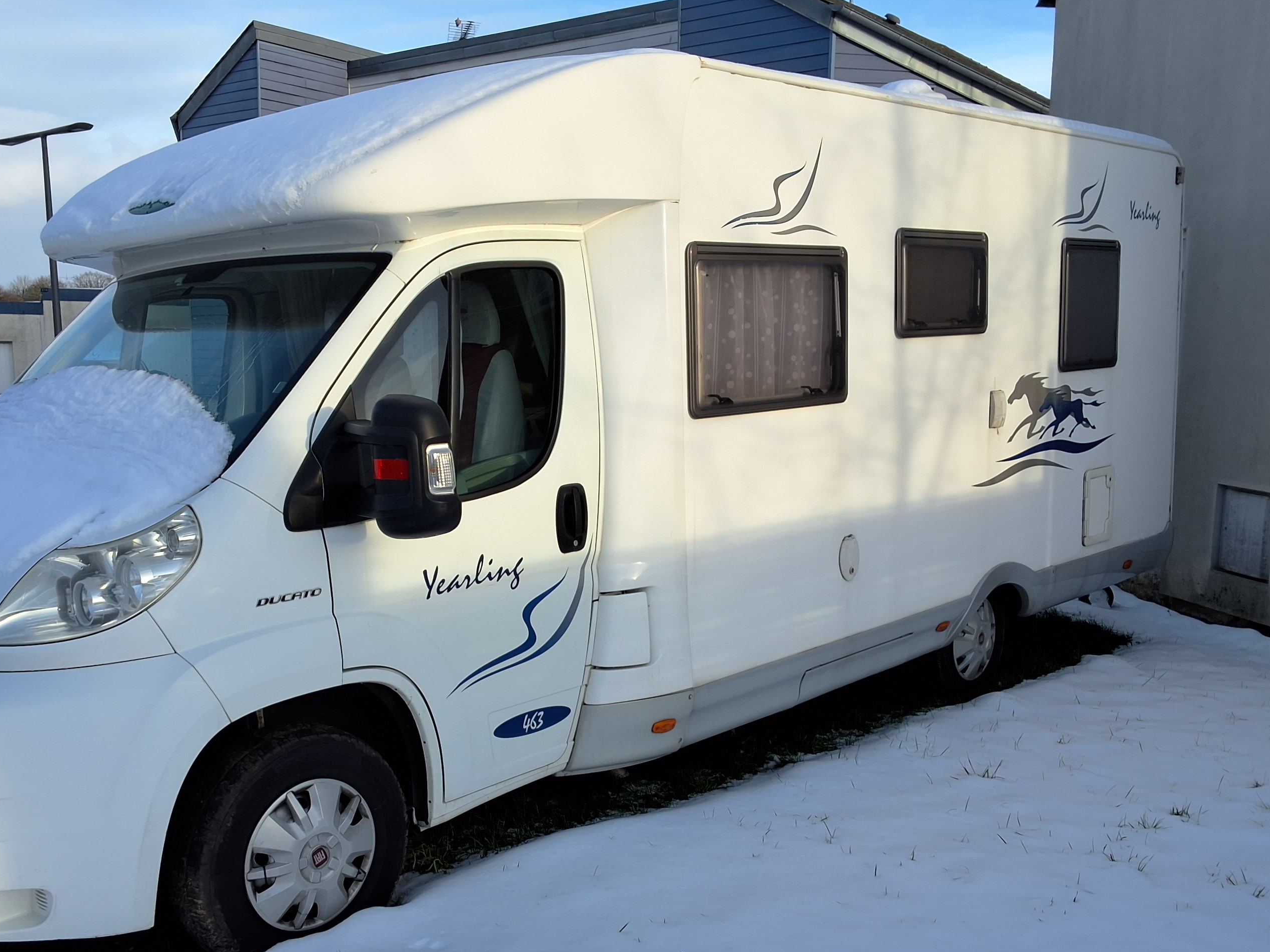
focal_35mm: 36
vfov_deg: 39.5
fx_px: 1321
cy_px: 553
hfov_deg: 51.2
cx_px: 537
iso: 32
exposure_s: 1/752
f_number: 1.9
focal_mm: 2.91
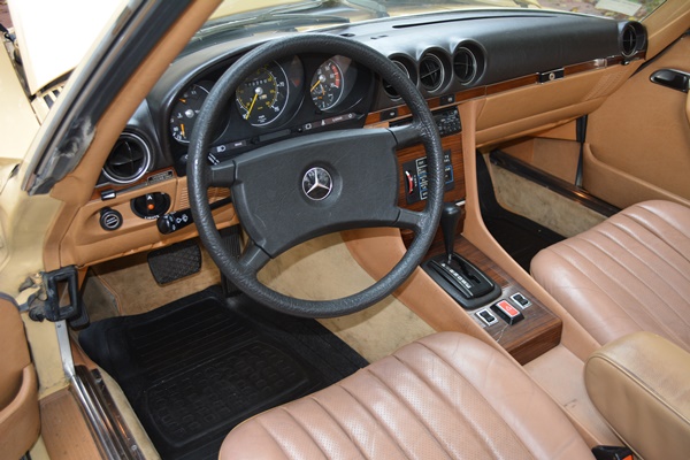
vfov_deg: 36.9
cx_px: 345
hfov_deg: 53.1
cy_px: 230
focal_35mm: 36
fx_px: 690
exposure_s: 1/100
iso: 400
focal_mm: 24
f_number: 4
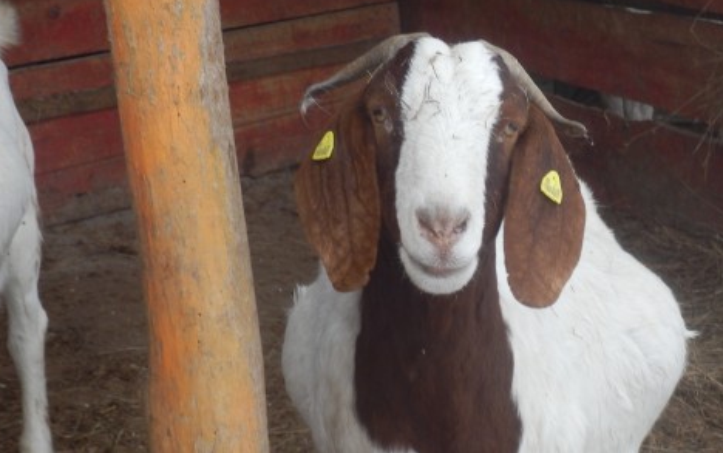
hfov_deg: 16.6
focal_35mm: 125
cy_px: 286
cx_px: 544
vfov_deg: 10.5
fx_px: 2464
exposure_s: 1/80
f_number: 4.8
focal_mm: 12.3
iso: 80
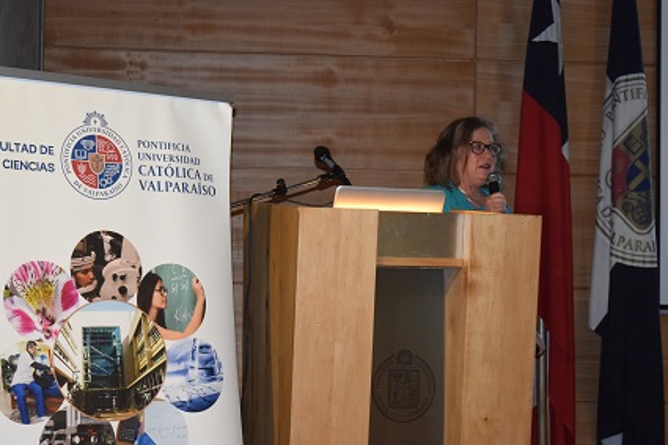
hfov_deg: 28.1
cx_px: 334
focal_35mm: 72
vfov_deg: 18.9
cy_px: 222
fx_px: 1335
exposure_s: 1/60
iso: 3200
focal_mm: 48
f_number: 5.3
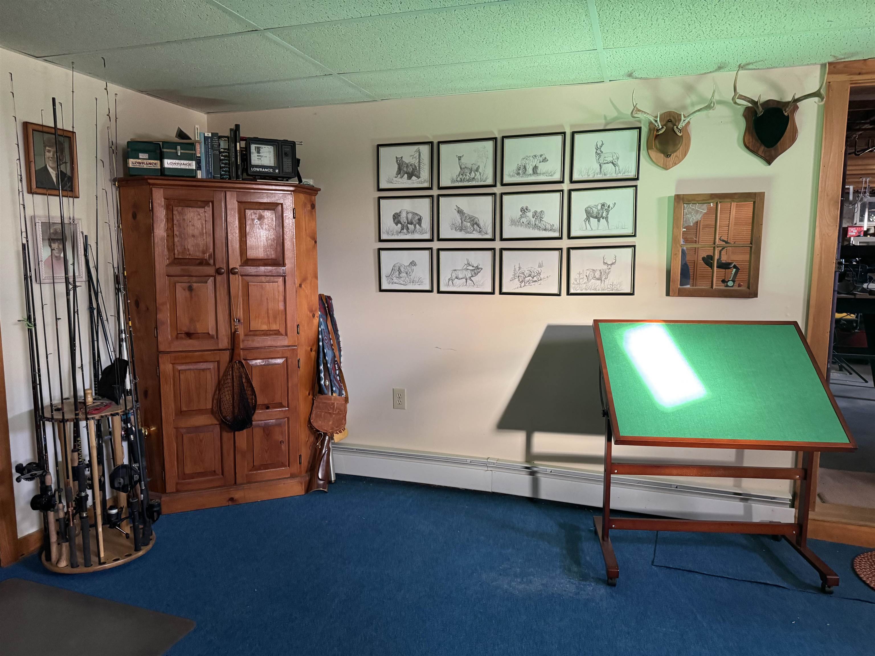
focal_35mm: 24
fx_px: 607
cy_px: 328
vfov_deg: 56.8
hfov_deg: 71.6
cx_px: 438
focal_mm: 6.76
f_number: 1.78
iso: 400
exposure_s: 1/60
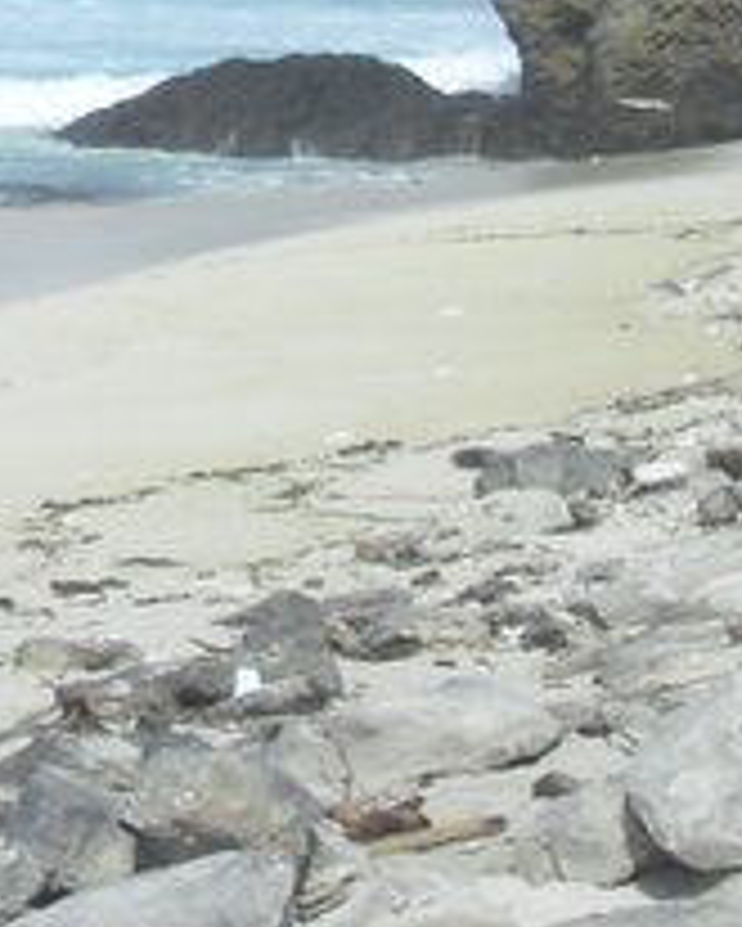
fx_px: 3950
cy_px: -243
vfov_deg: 13.0
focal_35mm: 144
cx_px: -4
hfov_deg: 10.6
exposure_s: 1/400
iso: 100
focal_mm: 6.2
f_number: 8
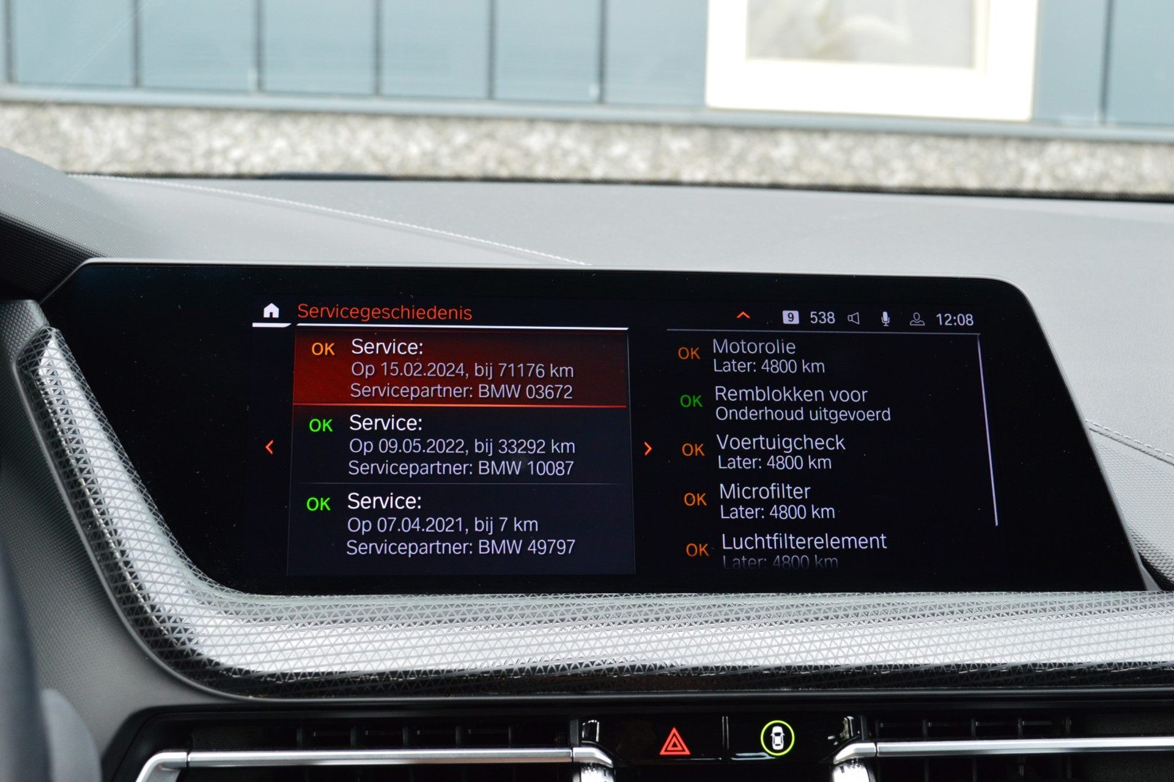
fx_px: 1467
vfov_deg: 29.9
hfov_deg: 43.6
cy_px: 391
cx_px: 587
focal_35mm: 45
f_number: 9
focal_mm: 30
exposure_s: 1/100
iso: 800
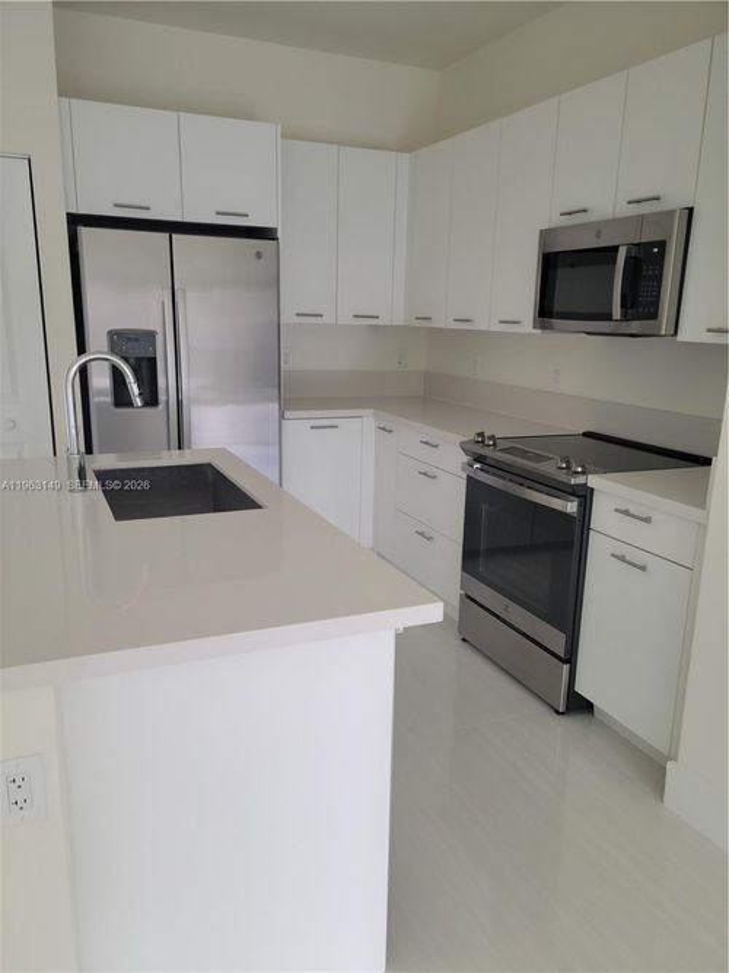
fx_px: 786
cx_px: 364
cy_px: 486
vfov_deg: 63.5
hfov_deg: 49.7
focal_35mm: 28
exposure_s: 1/60
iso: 80
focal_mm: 5.9
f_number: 2
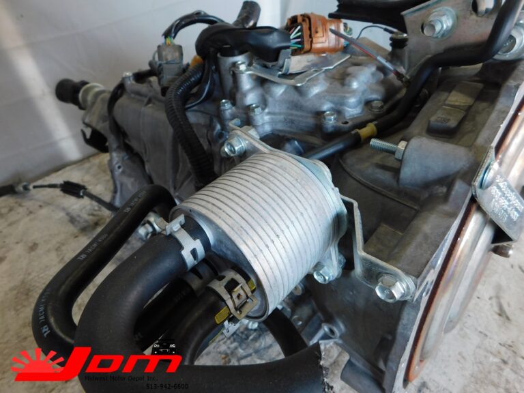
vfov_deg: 58.9
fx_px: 348
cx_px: 262
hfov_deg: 73.9
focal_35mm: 23
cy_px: 196
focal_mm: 4
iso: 180
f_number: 3
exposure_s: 1/30
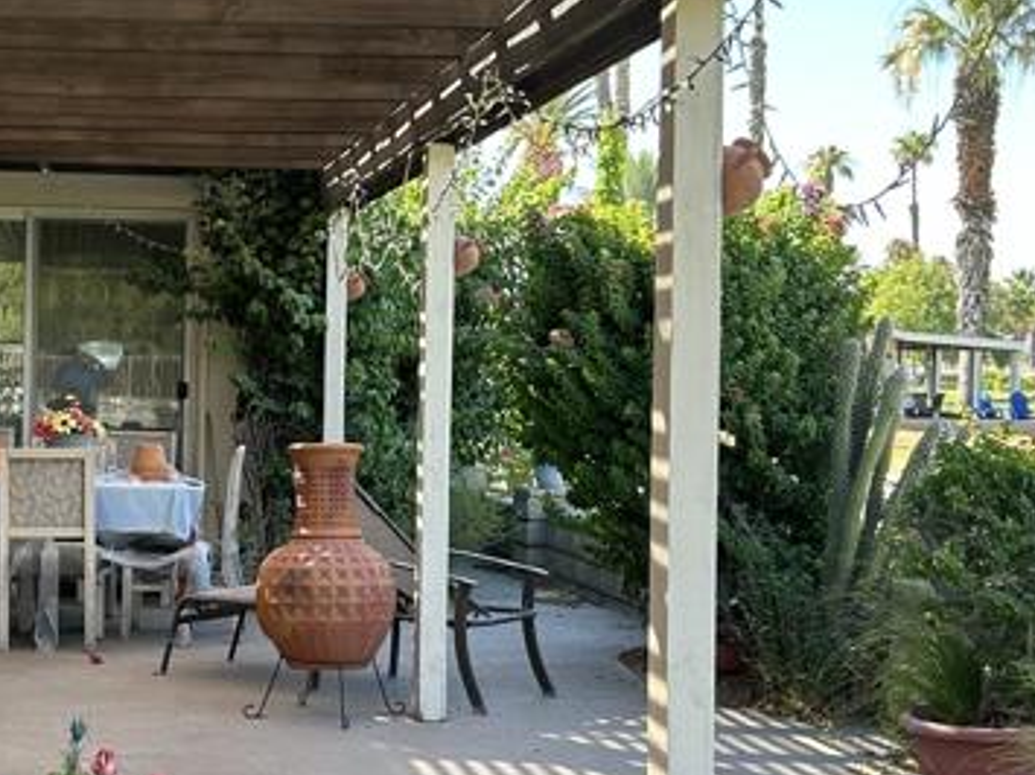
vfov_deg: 19.6
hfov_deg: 25.5
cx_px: 175
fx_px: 2242
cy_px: 449
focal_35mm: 75
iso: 50
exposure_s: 1/371
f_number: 1.5
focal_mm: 5.7
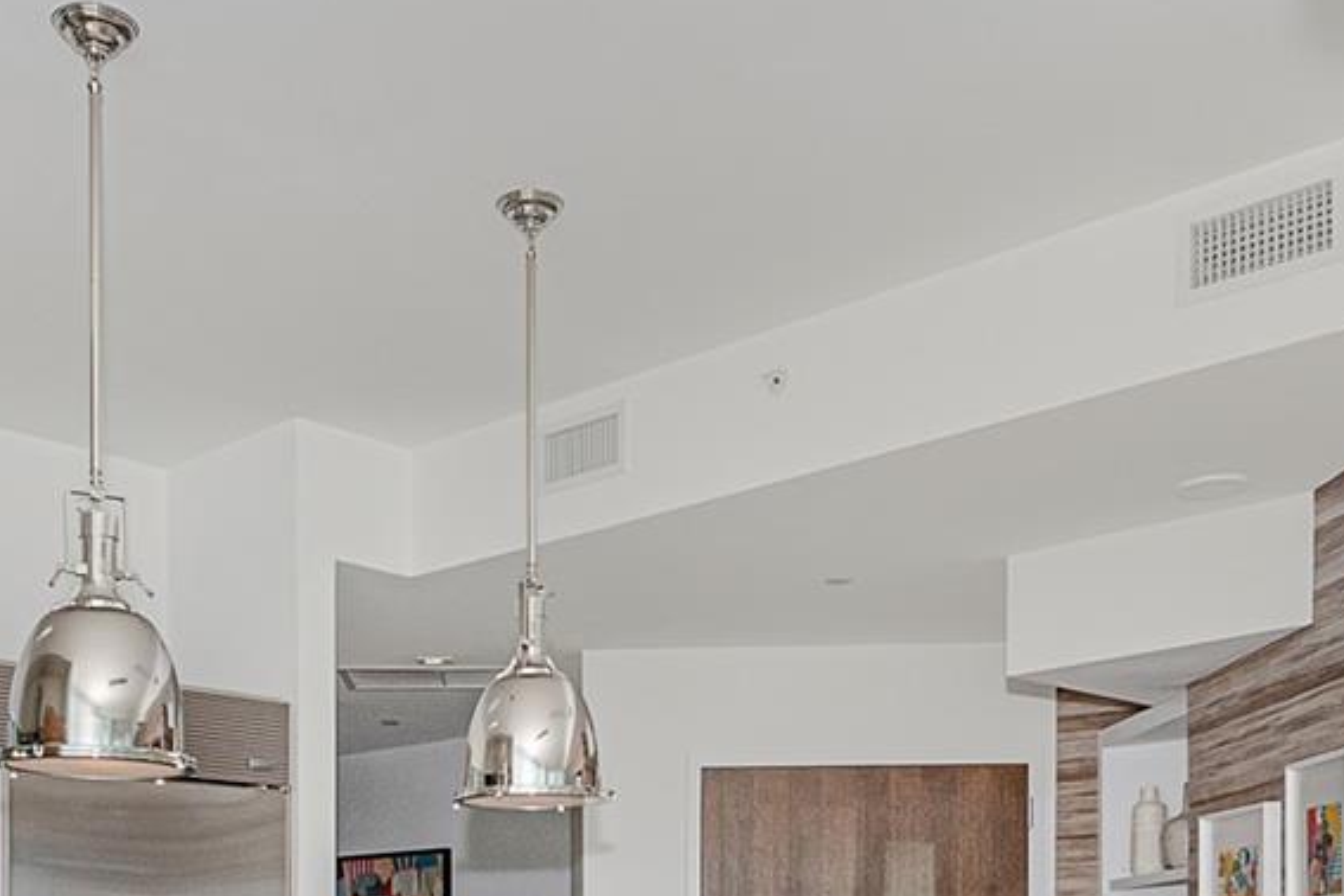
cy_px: 1022
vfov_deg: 25.7
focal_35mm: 48
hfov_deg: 41.1
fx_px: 1792
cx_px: 697
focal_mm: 17
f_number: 8
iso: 800
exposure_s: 1/125
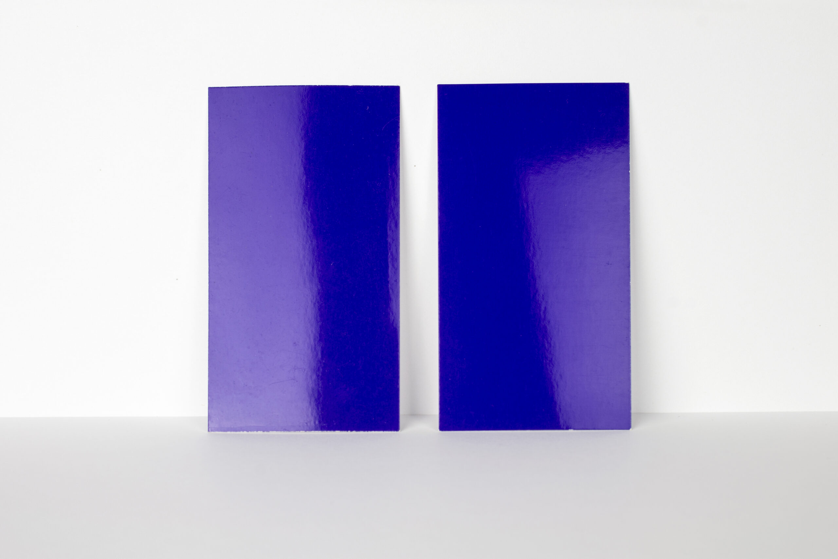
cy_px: 280
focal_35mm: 60
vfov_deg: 22.6
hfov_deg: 33.4
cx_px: 419
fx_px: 1397
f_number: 10
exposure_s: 1/4
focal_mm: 40
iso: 100
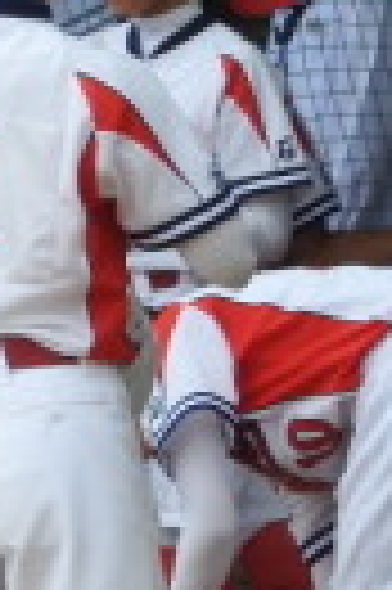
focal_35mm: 597
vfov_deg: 3.5
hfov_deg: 2.3
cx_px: -658
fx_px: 9776
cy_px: 405
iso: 100
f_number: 5
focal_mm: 22.4
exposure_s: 1/250
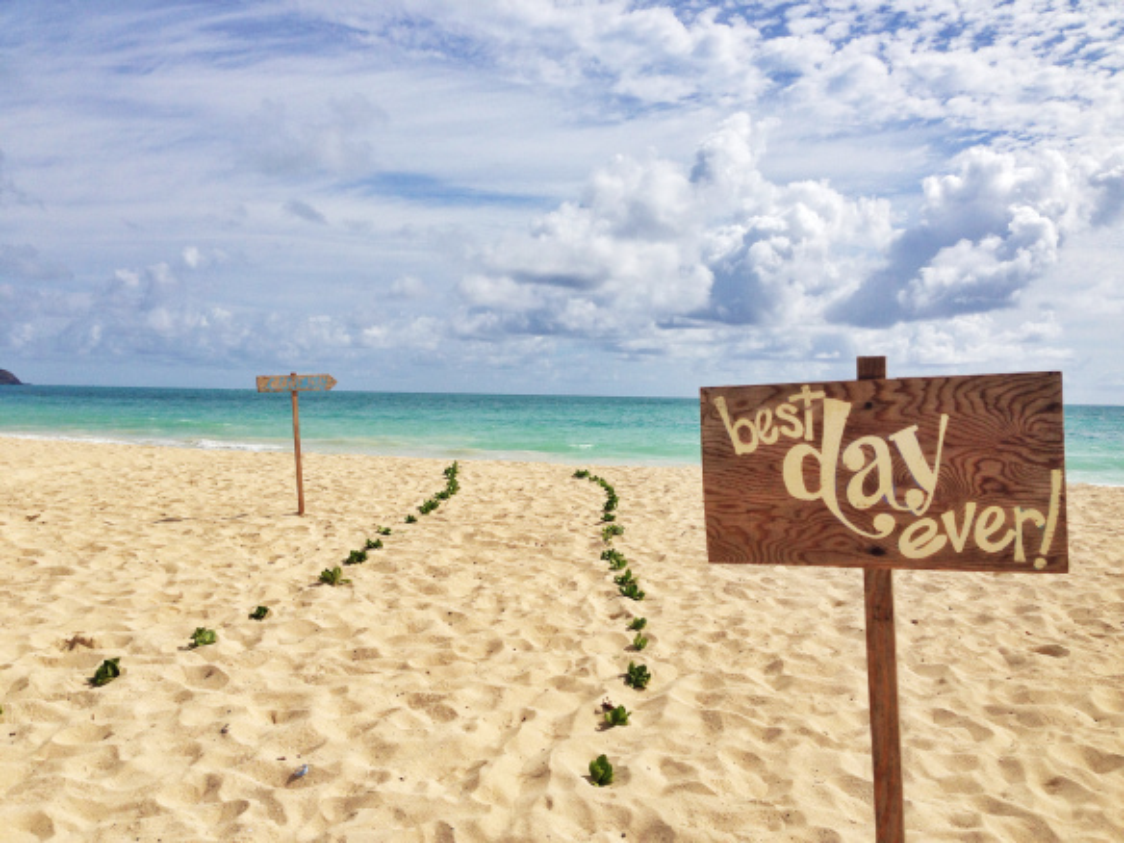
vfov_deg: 42.9
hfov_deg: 55.4
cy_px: 422
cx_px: 562
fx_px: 1072
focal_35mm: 33
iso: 50
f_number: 2.4
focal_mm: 4.12
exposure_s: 1/4525
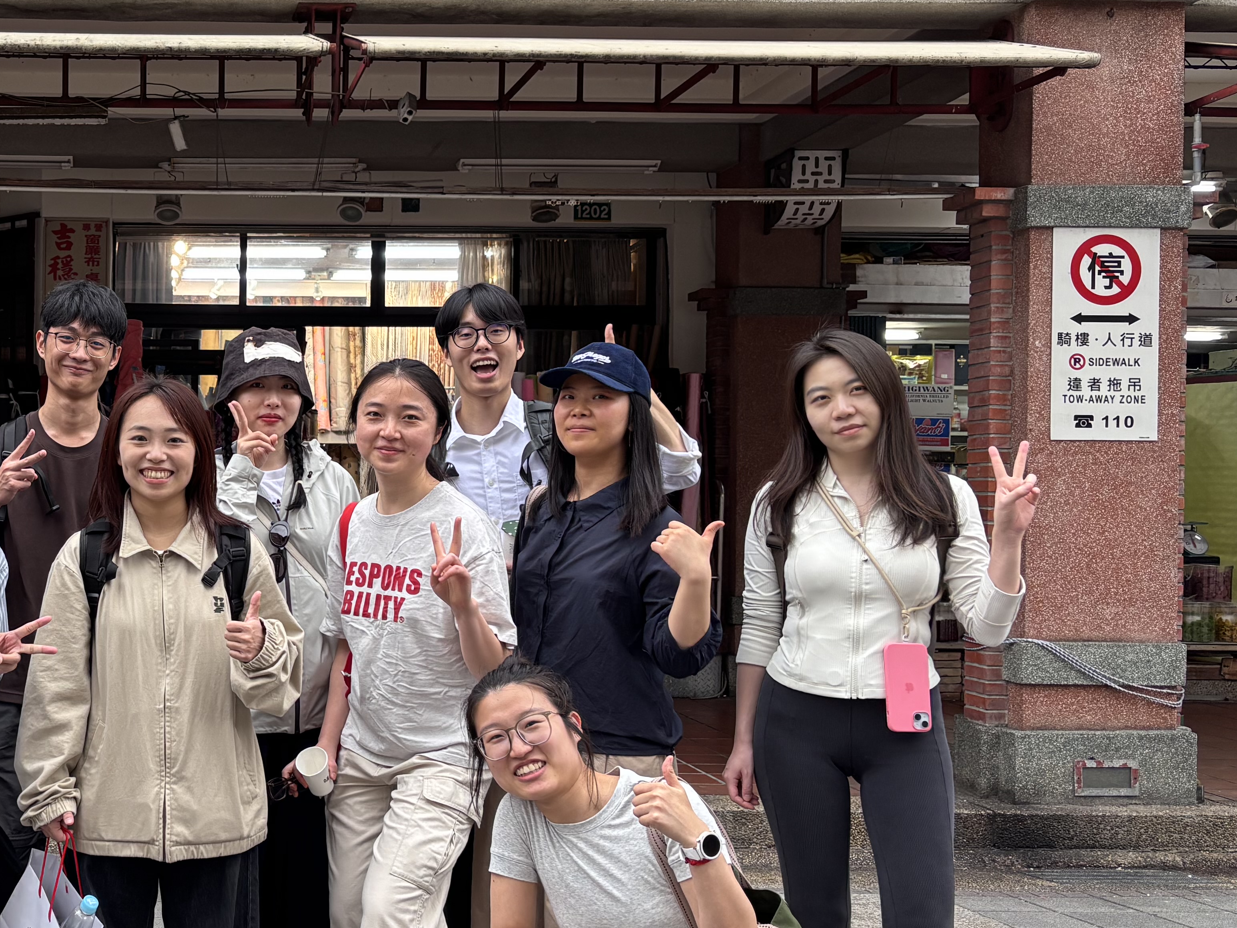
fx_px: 1715
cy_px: 495
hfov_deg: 37.2
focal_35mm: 48
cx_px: 138
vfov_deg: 30.3
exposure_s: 1/120
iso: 125
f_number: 1.6
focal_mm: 5.96
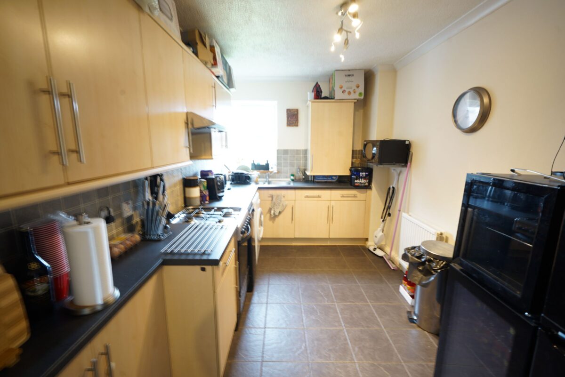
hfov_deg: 96.7
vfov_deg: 73.8
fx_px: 251
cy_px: 188
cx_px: 282
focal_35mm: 16
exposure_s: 1
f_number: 8
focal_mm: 16
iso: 200
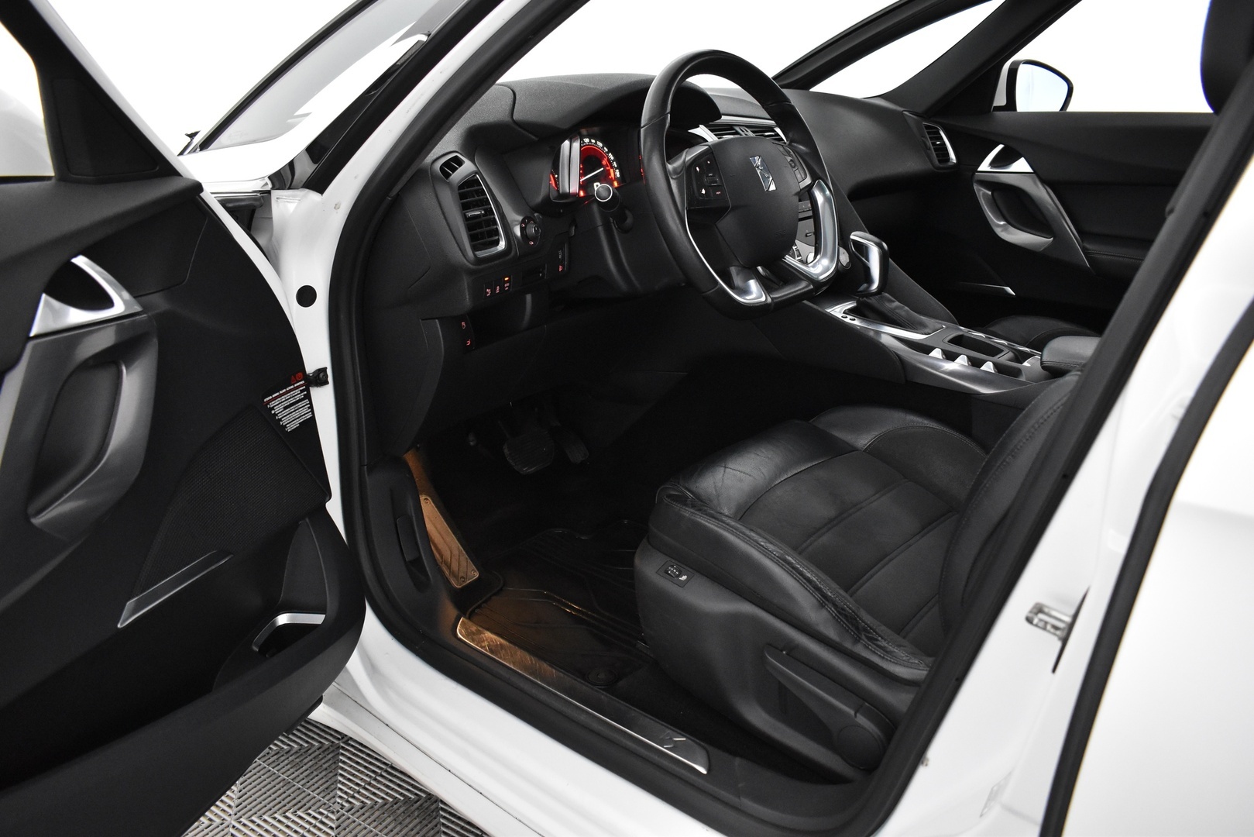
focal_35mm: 27
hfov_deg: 67.4
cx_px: 627
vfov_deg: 47.9
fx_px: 941
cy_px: 418
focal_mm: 18
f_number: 4
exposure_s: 1/60
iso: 3200
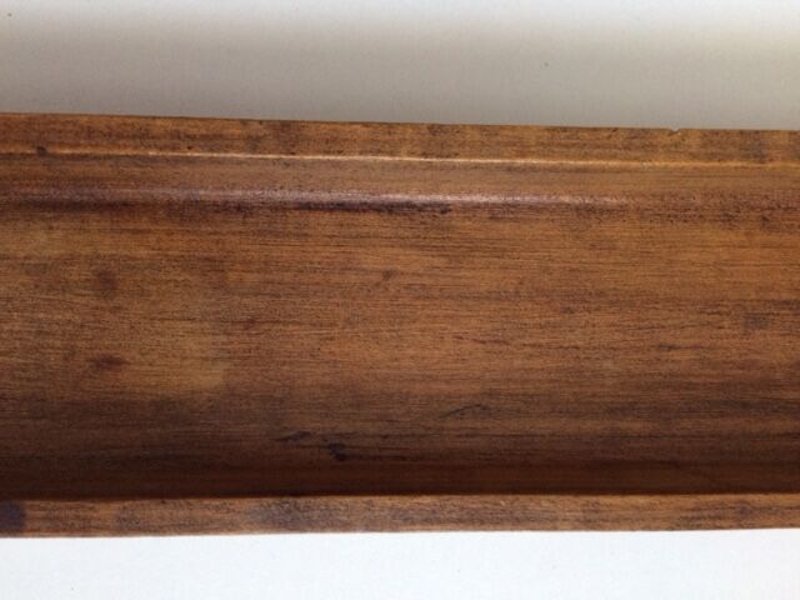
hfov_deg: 61.7
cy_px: 300
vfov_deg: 48.2
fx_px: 670
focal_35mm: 29
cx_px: 400
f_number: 2.2
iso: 320
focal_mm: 4.15
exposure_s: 1/33
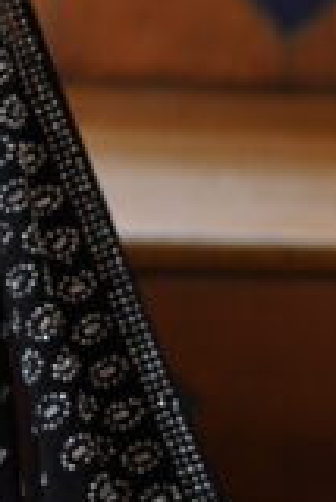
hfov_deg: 6.6
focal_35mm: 197
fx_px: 2752
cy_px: -351
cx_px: -534
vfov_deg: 10.0
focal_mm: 35
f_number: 1.4
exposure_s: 1/250
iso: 640
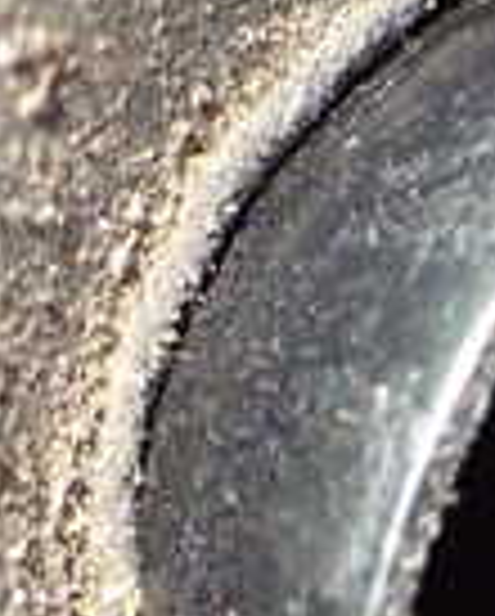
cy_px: 629
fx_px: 2339
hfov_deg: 11.0
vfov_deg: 14.7
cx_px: 981
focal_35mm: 128
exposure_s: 1/50
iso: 800
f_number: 2.3
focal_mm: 5.4
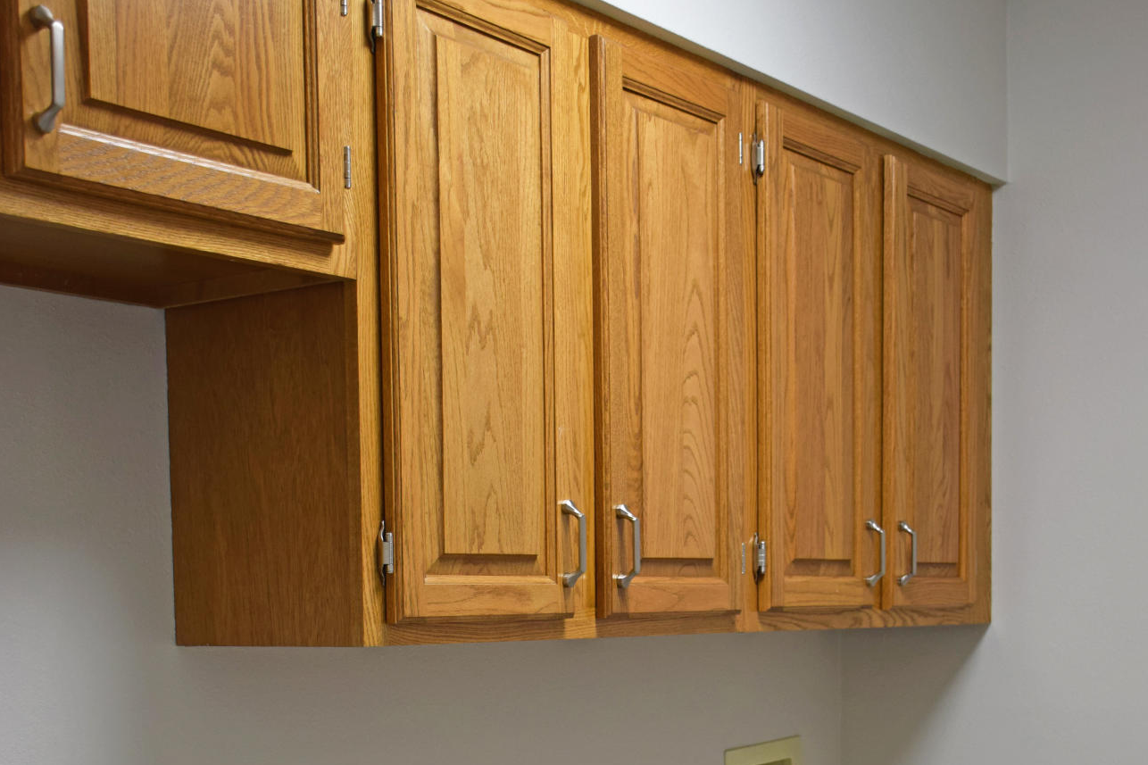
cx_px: 587
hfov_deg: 35.6
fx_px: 1785
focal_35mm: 56
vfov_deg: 23.4
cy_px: 720
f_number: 4
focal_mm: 24
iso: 450
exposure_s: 1/60
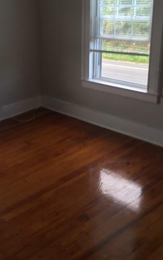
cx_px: 19
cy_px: 122
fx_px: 348
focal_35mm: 49
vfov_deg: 41.0
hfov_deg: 25.6
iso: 40
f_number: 2.2
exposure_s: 1/60
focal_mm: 4.15
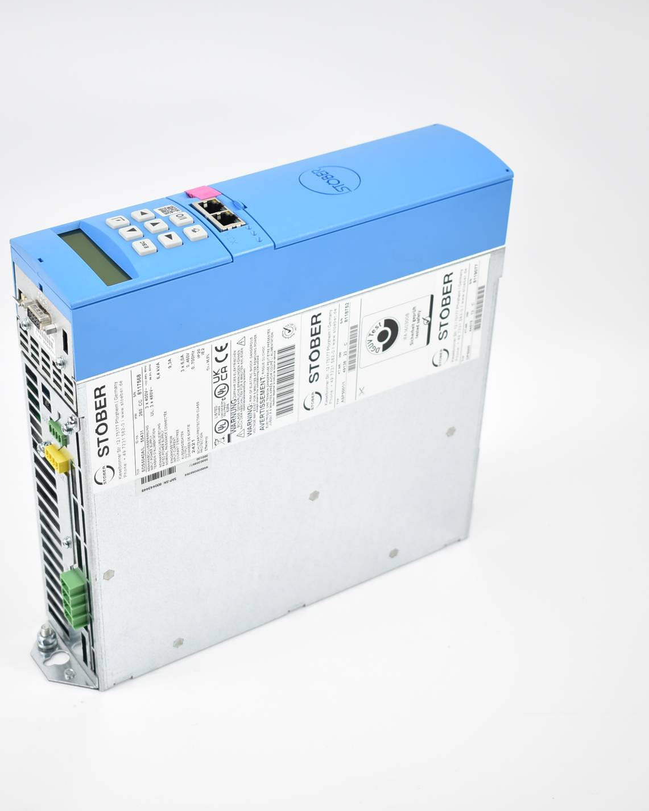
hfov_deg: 23.8
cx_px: 250
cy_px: 405
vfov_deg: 29.6
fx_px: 1537
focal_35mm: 64
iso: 220
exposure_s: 1/50
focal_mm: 30
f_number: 4.2
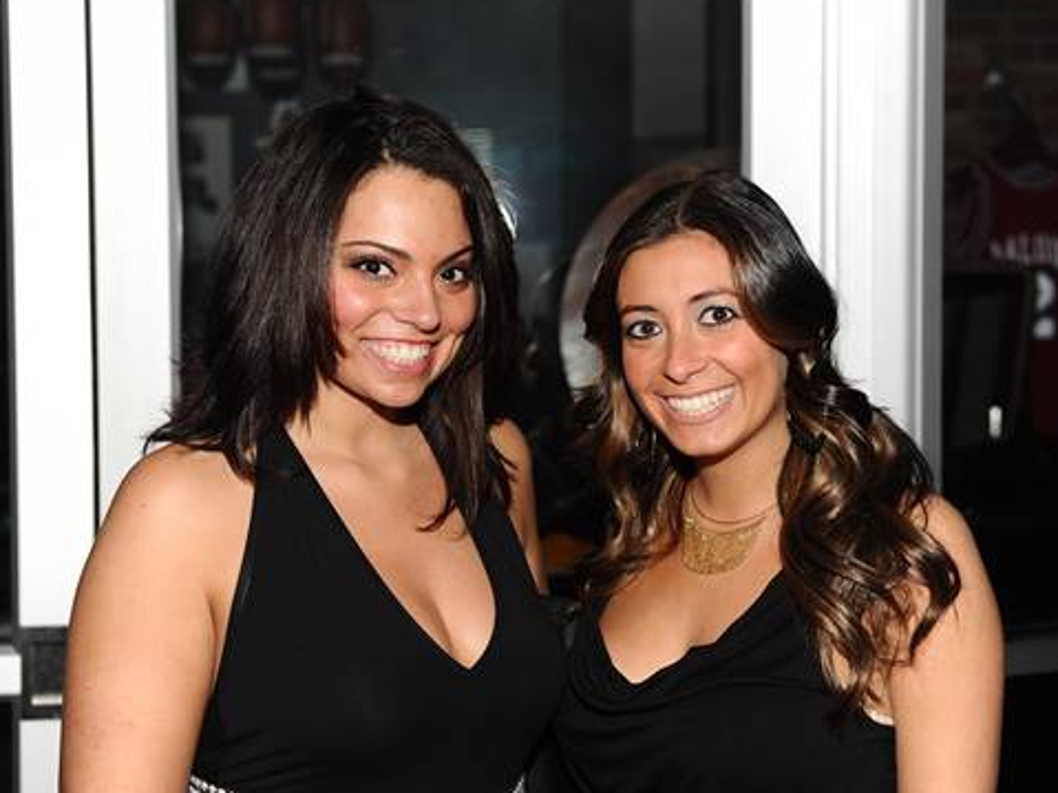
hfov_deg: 30.3
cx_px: 528
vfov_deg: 22.9
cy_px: 391
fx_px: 1956
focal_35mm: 64
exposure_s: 1/250
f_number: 4.8
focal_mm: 58
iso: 800
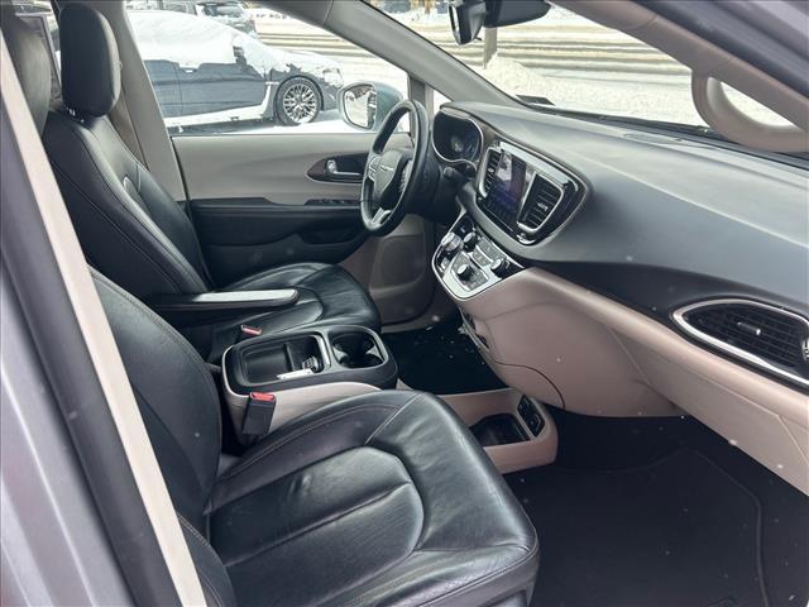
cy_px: 304
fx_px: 608
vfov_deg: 53.1
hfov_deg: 67.3
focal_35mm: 26
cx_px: 404
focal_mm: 5.7
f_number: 1.5
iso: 50
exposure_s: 1/345
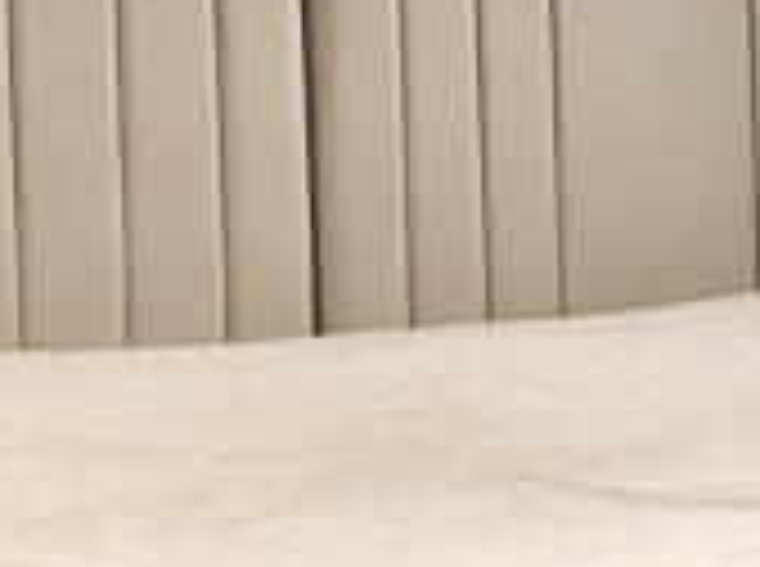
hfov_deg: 15.0
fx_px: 1862
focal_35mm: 85
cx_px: 1776
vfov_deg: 17.3
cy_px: 230
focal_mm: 2.22
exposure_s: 1/99
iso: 200
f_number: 2.2
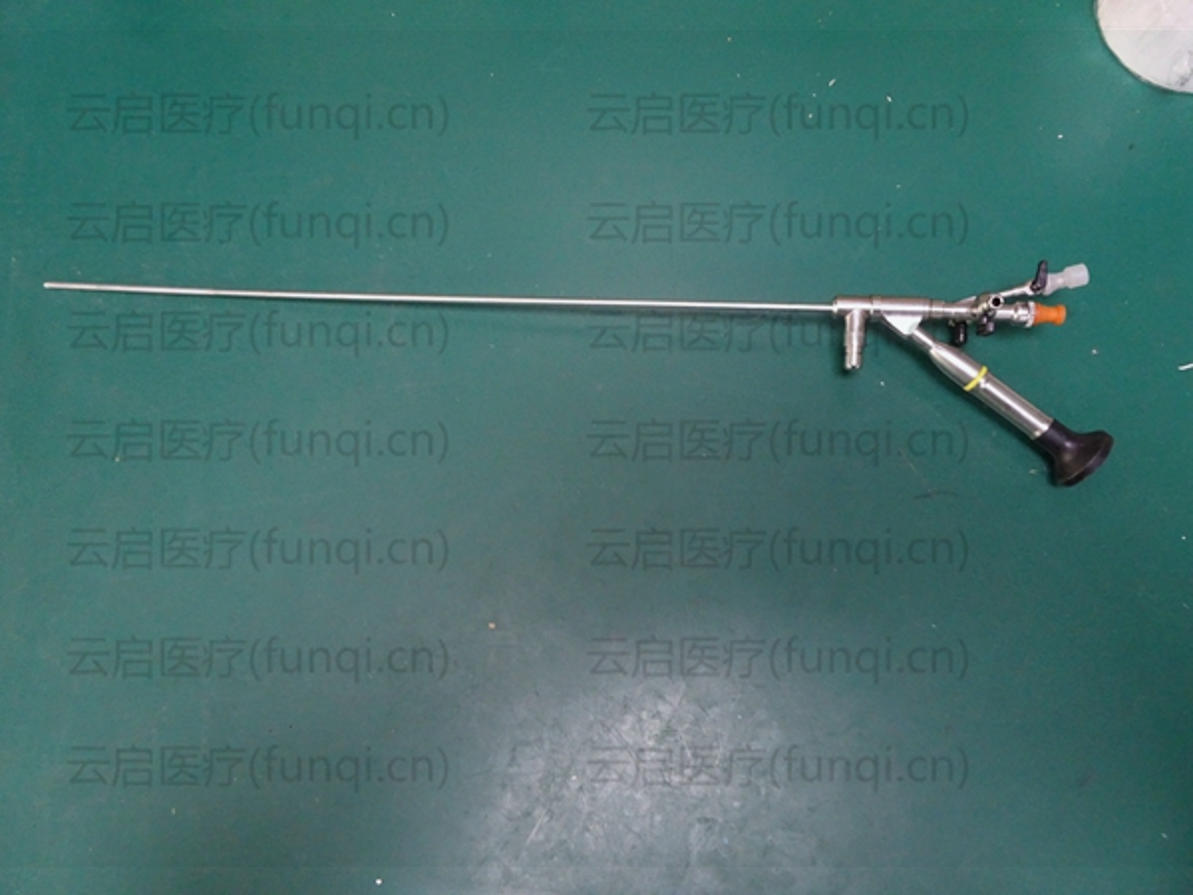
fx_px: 827
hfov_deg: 71.6
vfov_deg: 56.8
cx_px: 596
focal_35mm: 24
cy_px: 448
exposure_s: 1/20
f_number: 3.5
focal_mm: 4.1
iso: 800
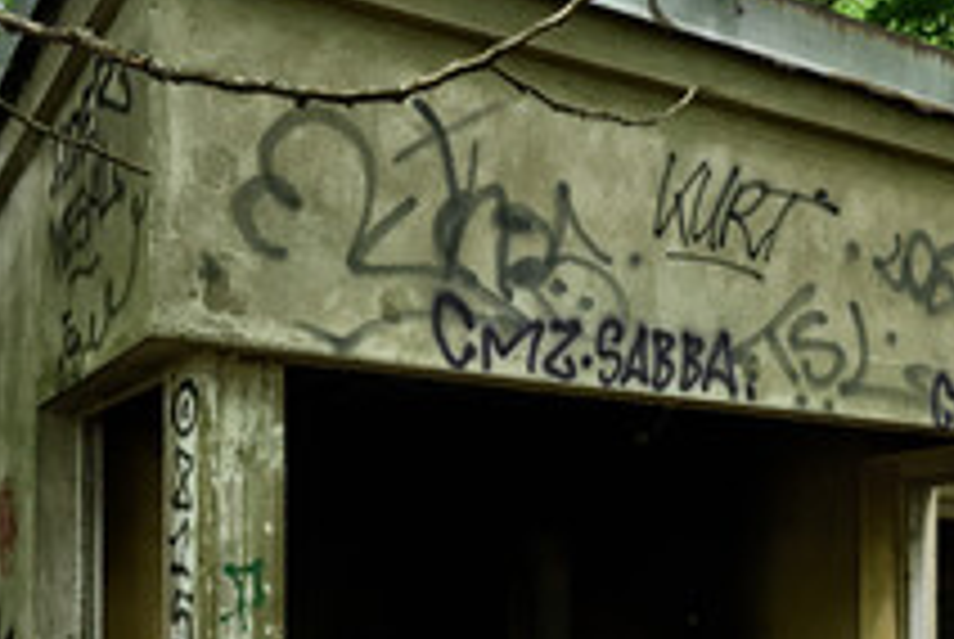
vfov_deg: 25.1
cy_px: 596
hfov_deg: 36.6
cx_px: 783
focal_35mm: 52
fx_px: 1380
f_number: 6.3
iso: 3200
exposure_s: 1/30
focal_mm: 16
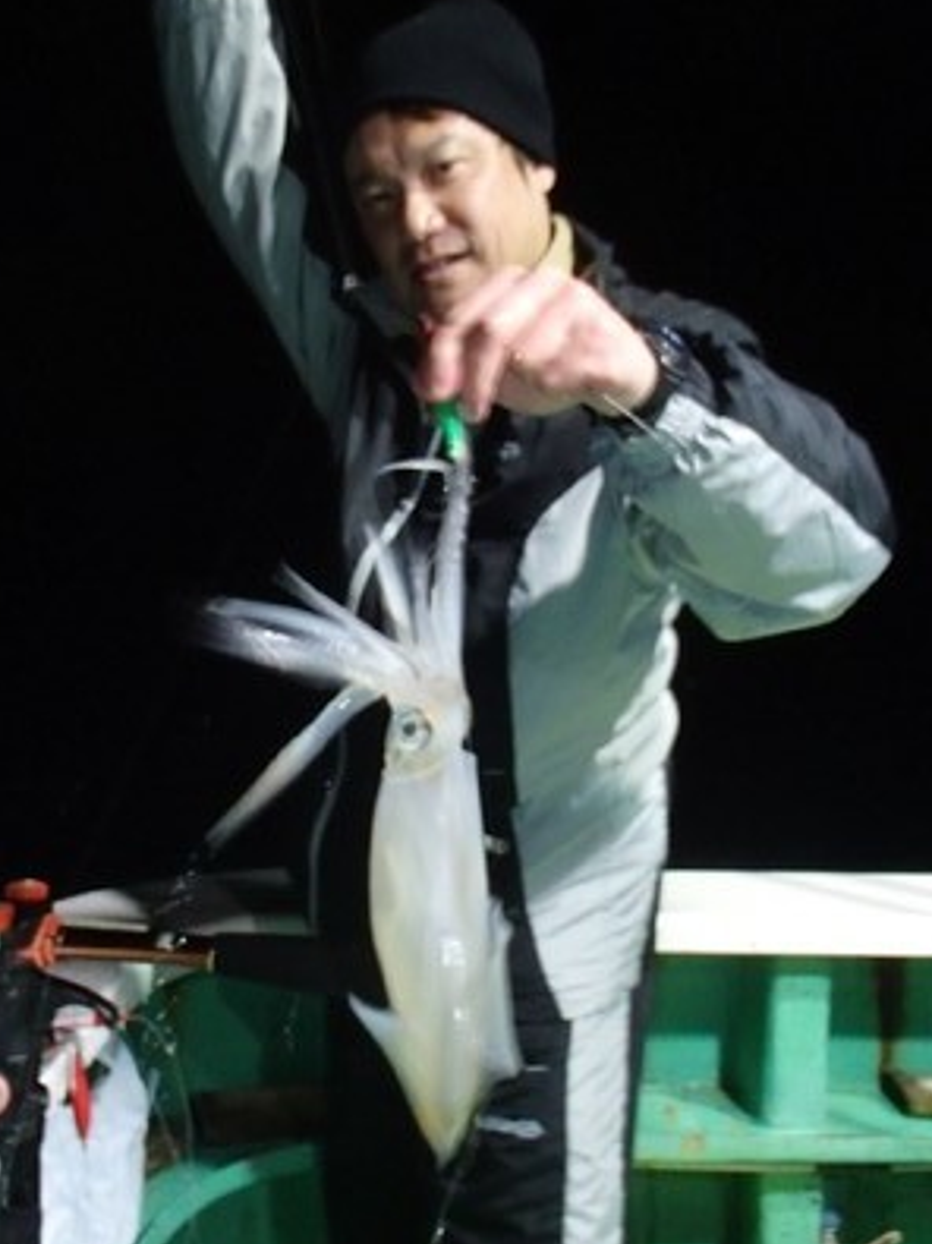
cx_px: 390
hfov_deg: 41.6
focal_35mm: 34
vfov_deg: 53.9
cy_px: 589
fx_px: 1221
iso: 400
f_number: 3.9
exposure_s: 1/30
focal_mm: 5
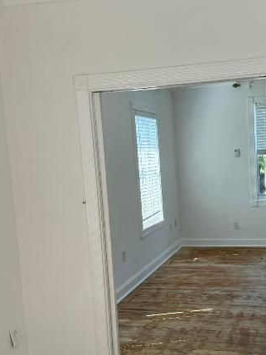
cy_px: 198
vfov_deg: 43.8
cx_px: 181
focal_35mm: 43
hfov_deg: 33.2
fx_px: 441
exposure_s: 1/617
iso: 100
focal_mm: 6.76
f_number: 1.78
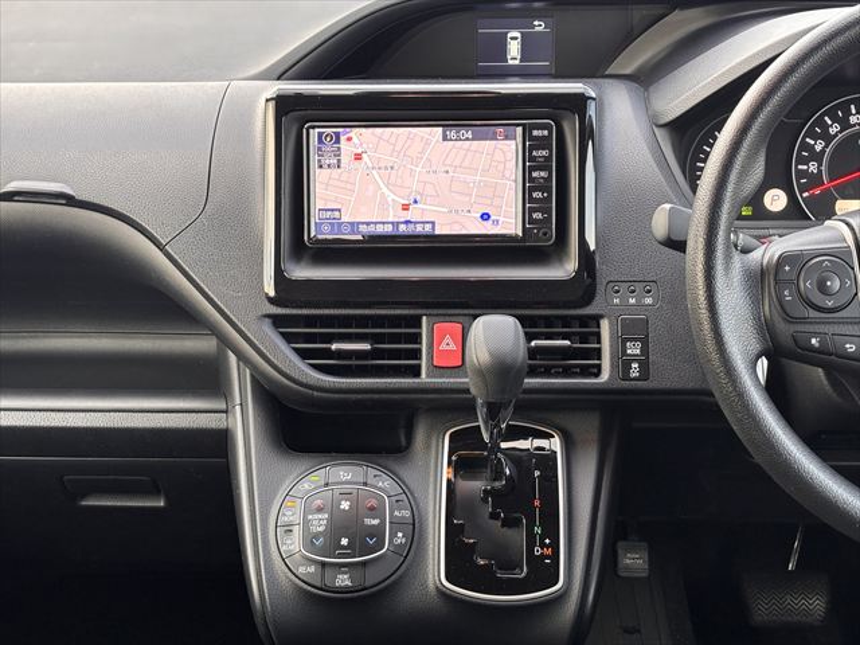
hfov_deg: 36.8
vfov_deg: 28.0
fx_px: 1292
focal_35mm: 52
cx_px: 430
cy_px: 322
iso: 160
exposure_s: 1/41
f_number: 1.6
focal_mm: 5.96
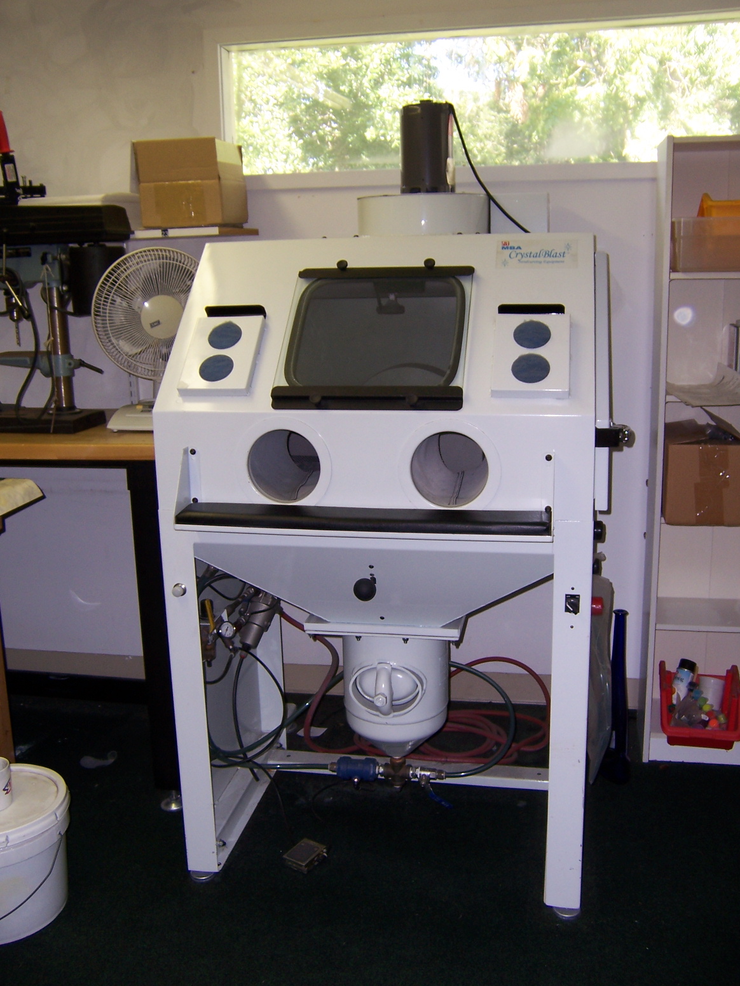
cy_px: 493
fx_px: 941
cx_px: 370
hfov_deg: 42.9
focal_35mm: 33
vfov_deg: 55.4
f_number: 2.8
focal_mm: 5.5
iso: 80
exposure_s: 1/60
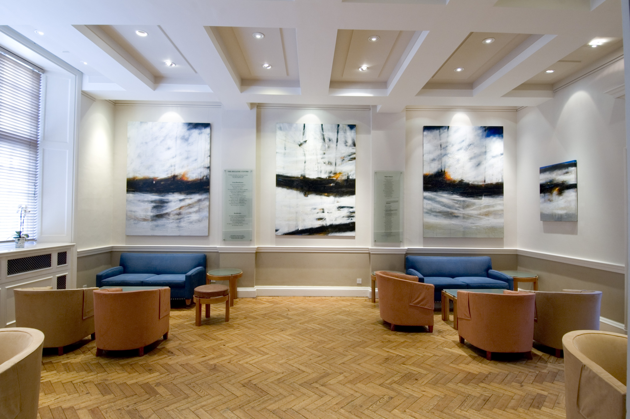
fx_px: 315
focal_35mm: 18
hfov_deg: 90.1
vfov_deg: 67.3
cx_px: 315
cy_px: 210
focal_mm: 12
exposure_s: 1/4
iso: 200
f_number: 7.1
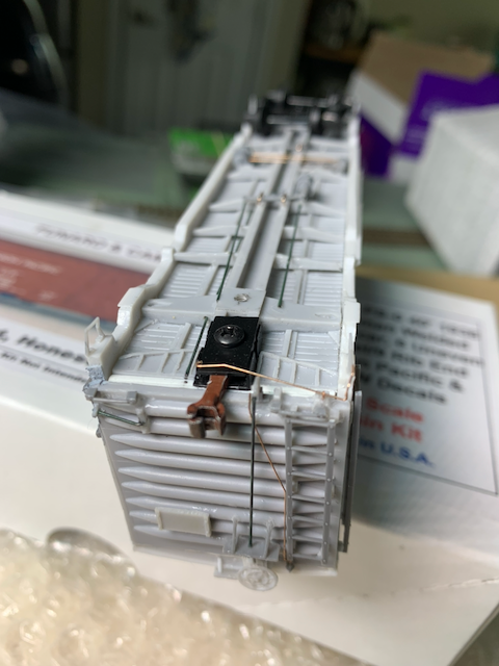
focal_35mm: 26
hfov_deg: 53.1
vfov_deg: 67.3
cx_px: 250
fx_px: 500
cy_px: 333
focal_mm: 4.25
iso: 25
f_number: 1.8
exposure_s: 1/126
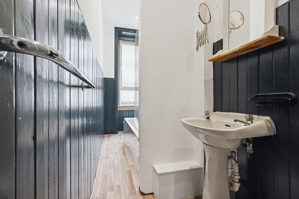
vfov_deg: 73.8
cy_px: 100
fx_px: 133
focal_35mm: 16
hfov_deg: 96.7
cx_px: 150
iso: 5000
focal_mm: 16
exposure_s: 1/100
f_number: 8
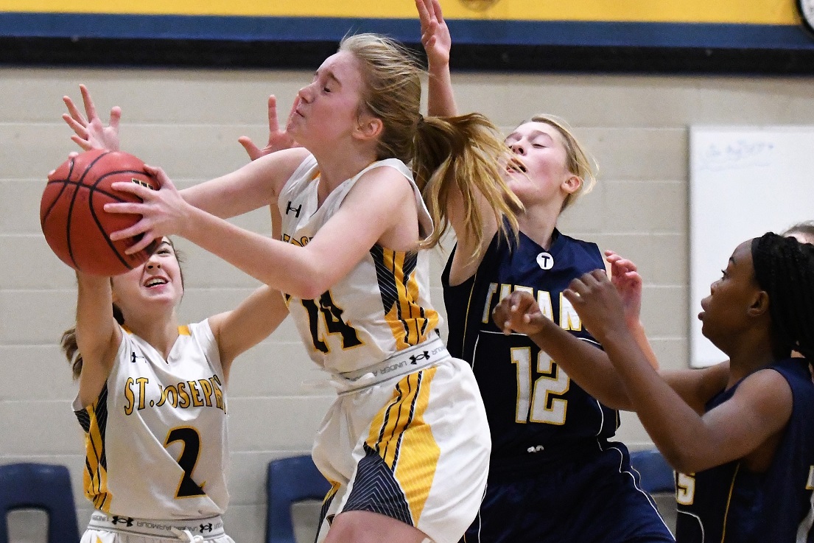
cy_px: 272
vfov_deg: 13.0
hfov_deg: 19.5
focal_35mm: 105
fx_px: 2374
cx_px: 407
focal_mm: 70
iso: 7200
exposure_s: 1/1000
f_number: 2.8
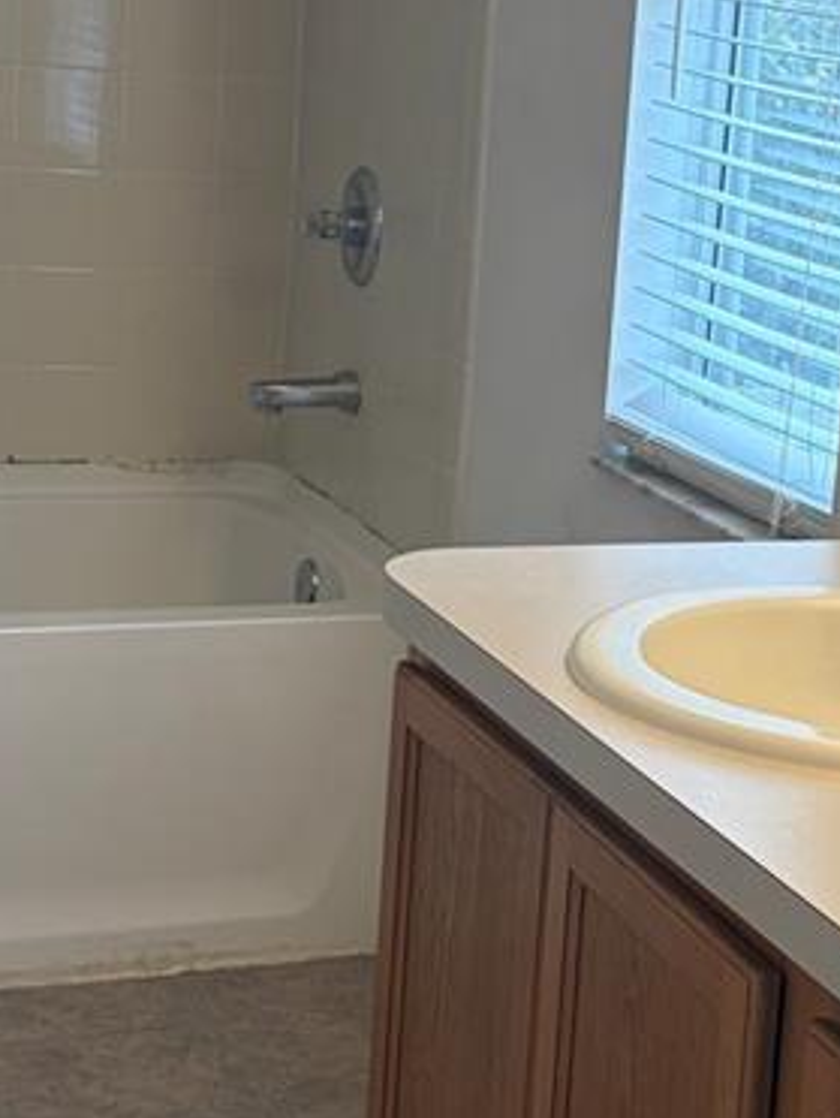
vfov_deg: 23.2
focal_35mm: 84
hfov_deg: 17.5
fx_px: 2713
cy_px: 479
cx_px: 653
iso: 100
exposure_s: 1/120
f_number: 1.6
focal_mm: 5.96
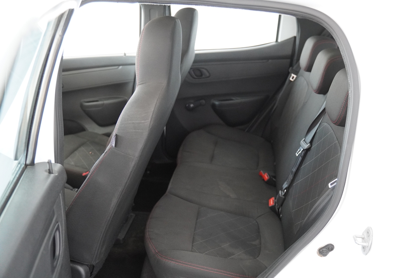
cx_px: 208
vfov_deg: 41.7
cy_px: 139
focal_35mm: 32
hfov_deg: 59.5
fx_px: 364
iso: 2500
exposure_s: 1/160
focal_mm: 21
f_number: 2.8
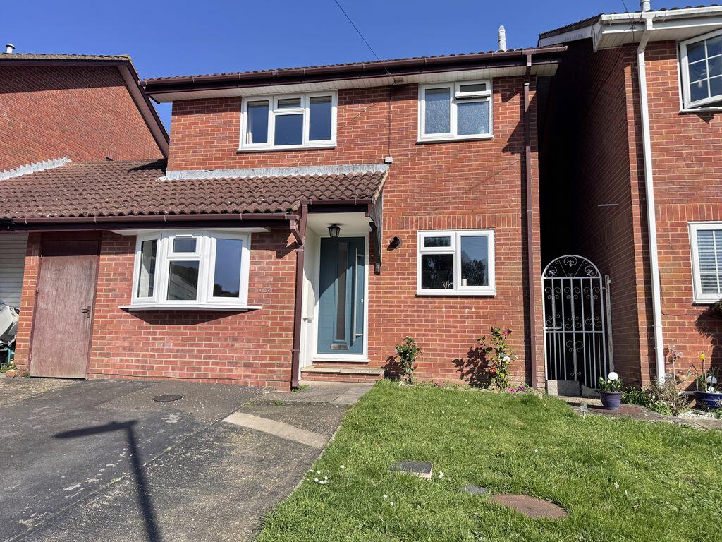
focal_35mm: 24
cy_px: 271
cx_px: 361
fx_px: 501
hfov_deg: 71.6
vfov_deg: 56.8
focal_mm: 6.76
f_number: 1.78
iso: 80
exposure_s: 1/4608
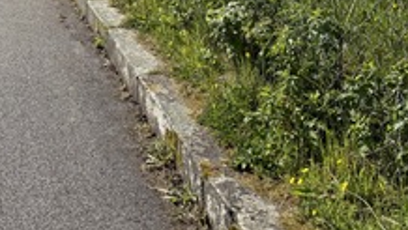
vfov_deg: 18.2
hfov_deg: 33.6
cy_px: -102
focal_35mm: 60
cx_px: 67
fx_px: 650
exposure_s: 1/5714
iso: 80
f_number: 1.78
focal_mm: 6.76
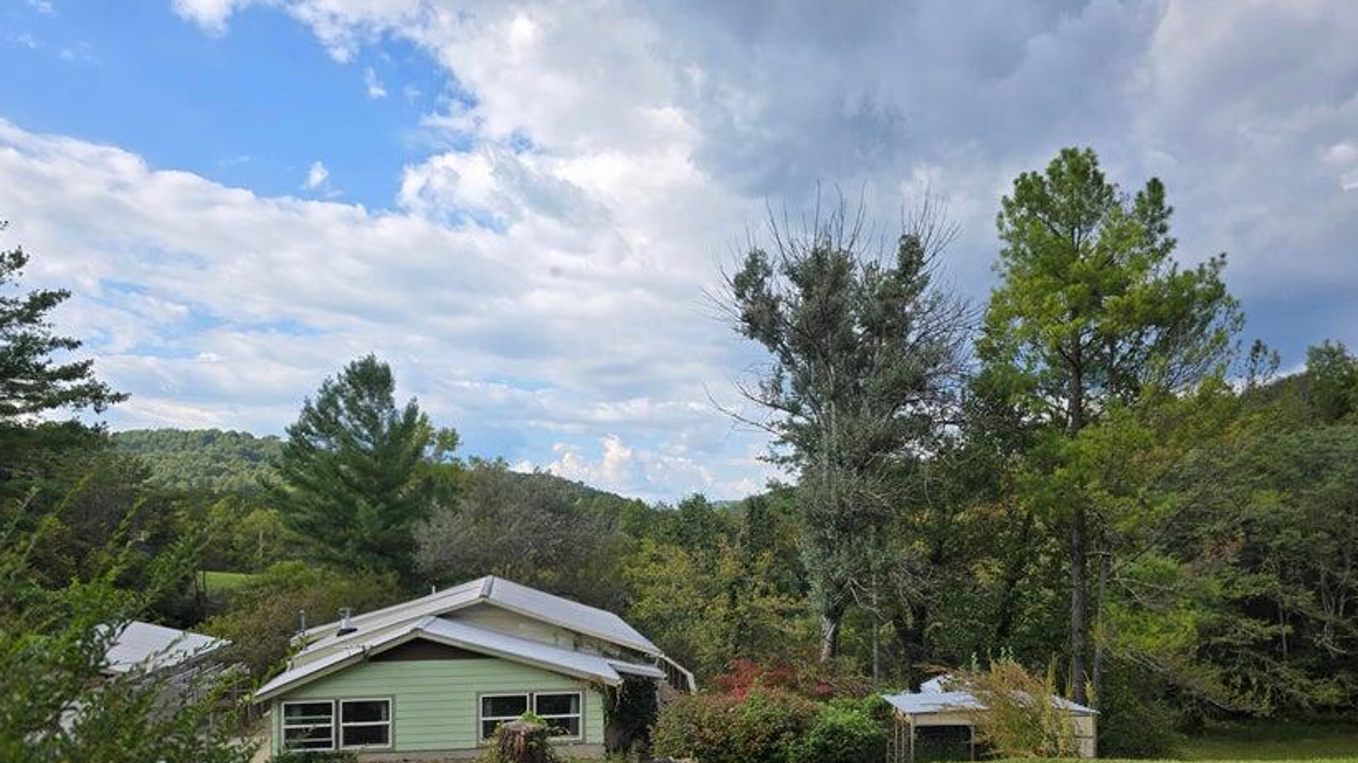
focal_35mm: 26
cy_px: 524
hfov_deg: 71.9
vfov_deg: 43.6
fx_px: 936
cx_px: 667
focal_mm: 6.3
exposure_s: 1/516
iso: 12
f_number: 1.7
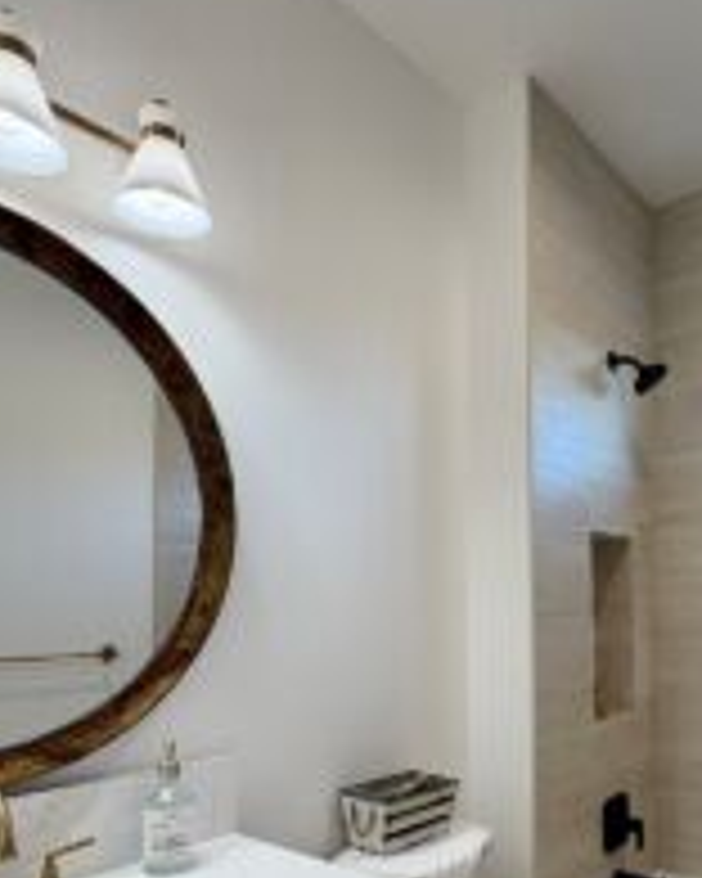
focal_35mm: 28
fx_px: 727
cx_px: 464
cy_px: 608
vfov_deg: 60.2
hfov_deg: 50.7
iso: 64
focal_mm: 2.22
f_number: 2.2
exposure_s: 1/120
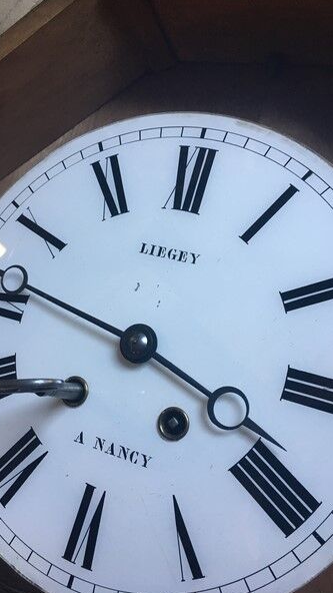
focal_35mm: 32
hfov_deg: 36.7
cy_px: 299
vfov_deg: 61.0
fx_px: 502
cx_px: 161
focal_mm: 4.15
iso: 50
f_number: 2.2
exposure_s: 1/33
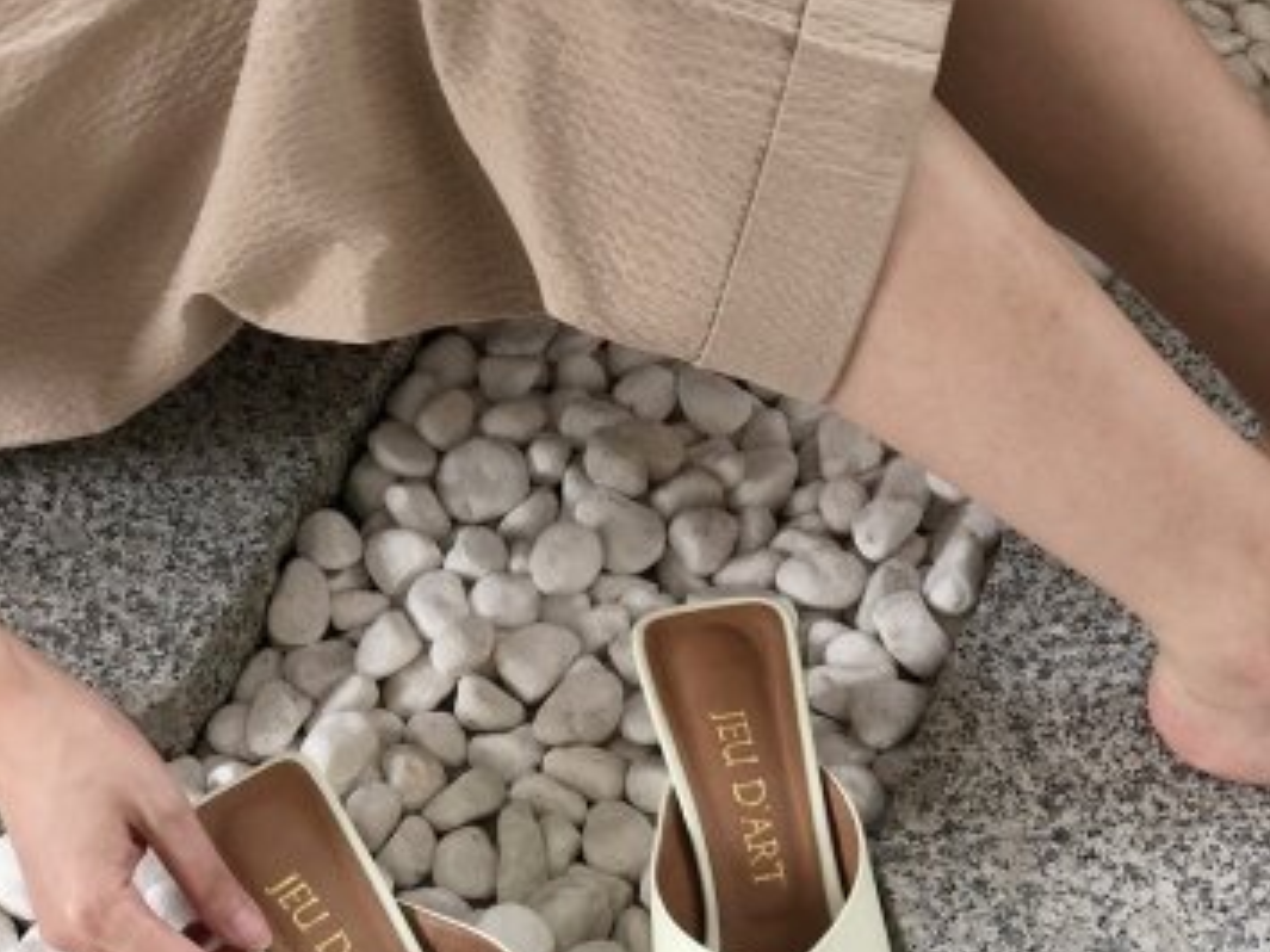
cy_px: 709
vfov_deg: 19.0
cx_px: 630
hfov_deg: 25.3
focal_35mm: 77
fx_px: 2824
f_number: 2.8
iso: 32
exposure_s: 1/30
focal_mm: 6.6
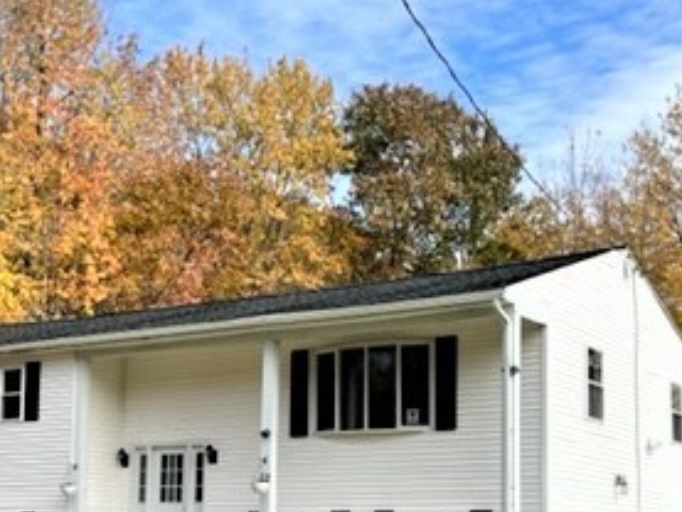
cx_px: 313
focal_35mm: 60
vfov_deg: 24.1
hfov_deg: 32.2
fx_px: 1183
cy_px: 409
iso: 50
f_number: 1.5
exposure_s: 1/3356
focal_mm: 5.7
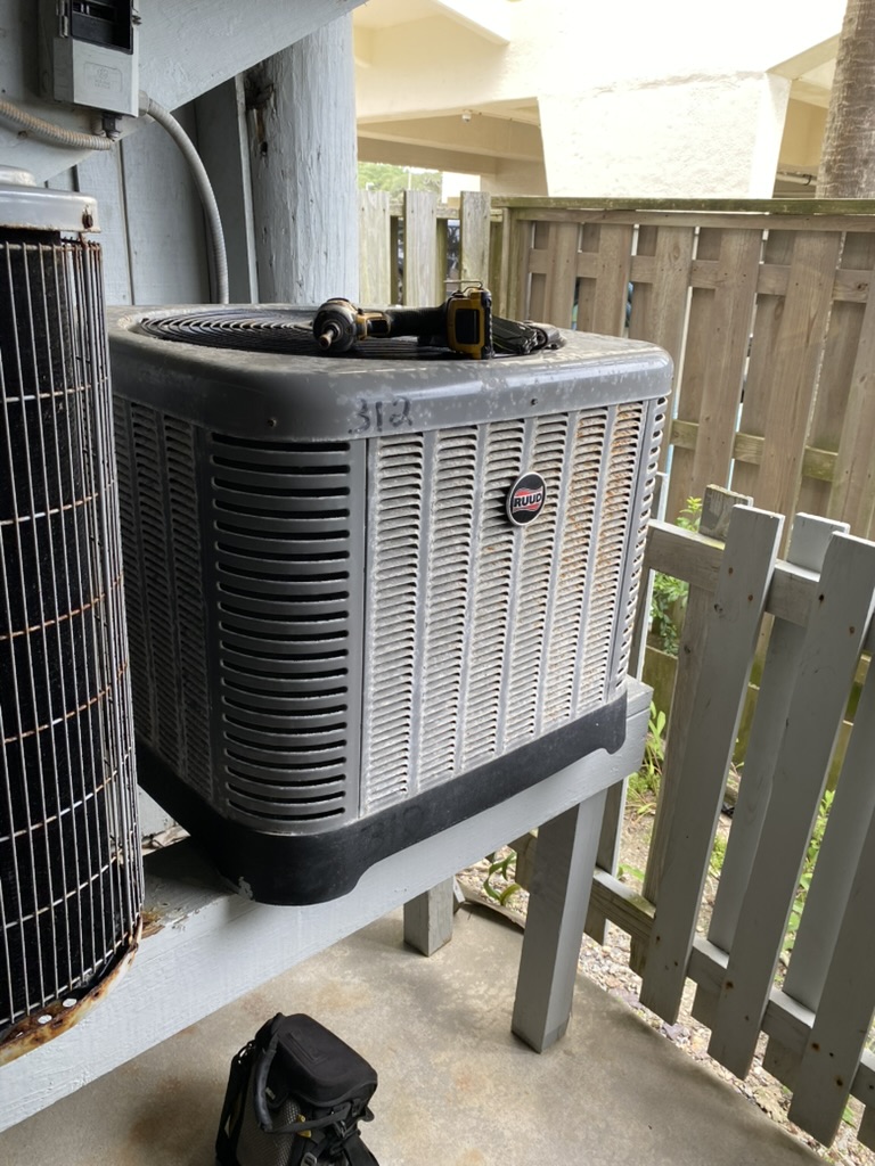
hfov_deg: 53.1
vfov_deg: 67.3
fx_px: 876
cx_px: 438
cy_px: 583
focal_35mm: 26
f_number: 1.8
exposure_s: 1/125
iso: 32
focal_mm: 4.25
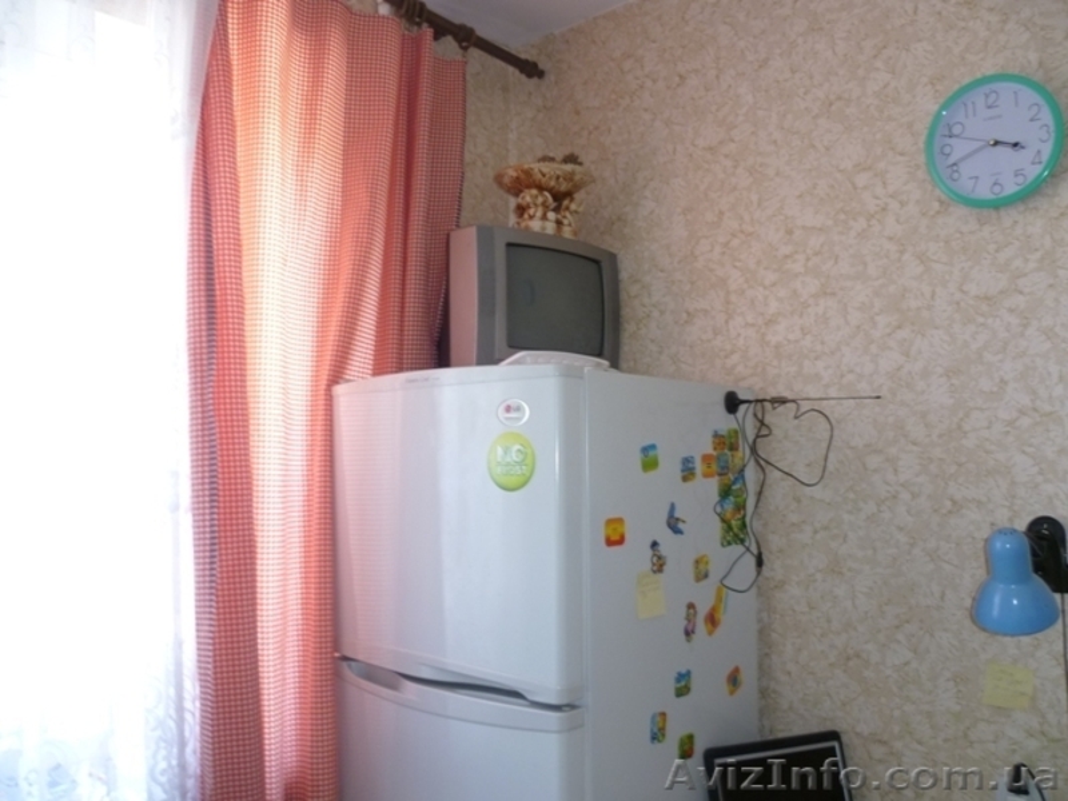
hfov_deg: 63.4
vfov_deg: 49.7
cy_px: 400
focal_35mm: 28
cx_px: 534
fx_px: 864
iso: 100
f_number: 2.8
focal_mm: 5
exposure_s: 1/10
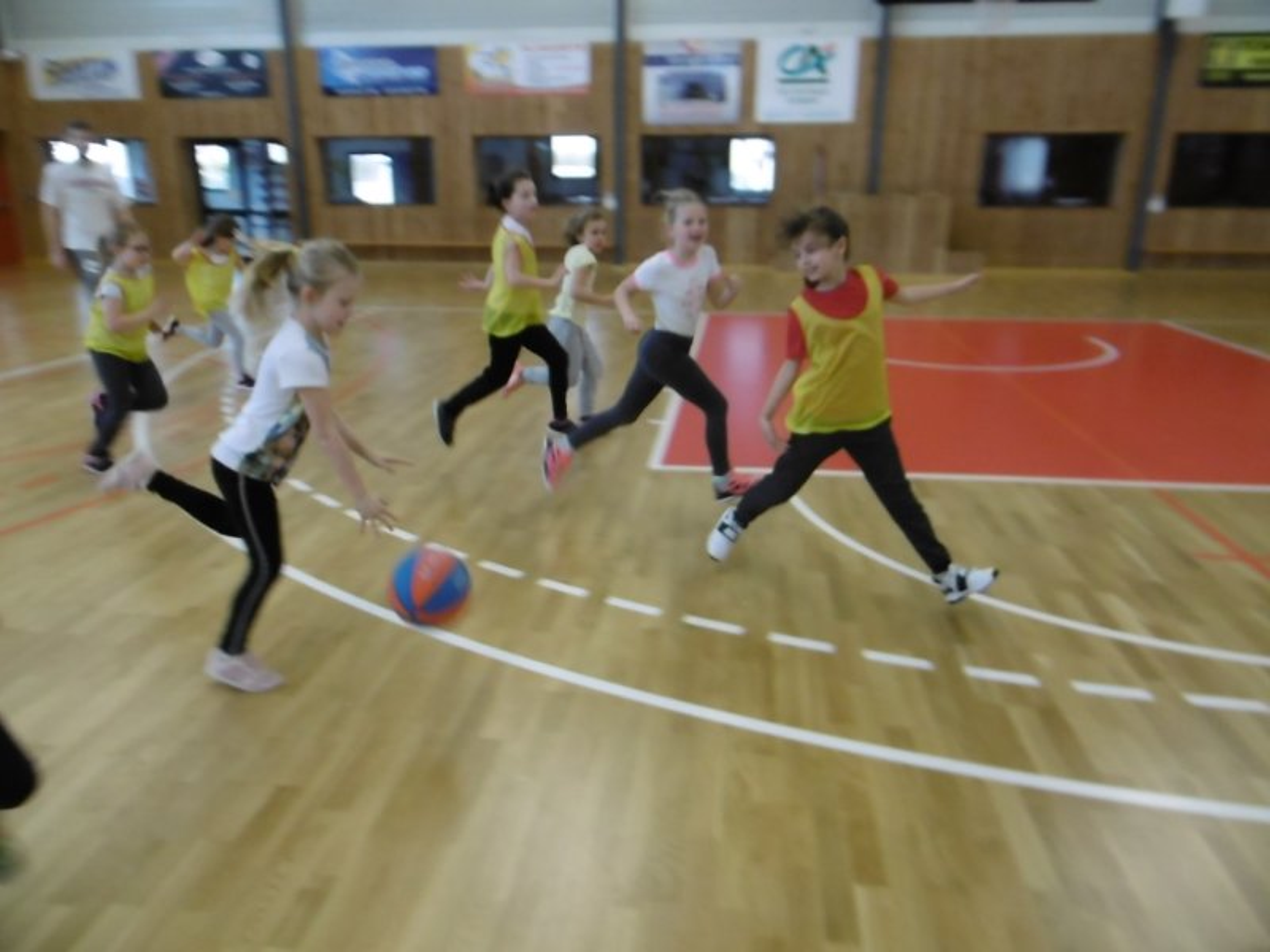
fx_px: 881
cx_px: 635
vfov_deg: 56.8
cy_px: 476
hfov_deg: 71.6
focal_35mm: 24
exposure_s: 1/80
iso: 400
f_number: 3.1
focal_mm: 4.3
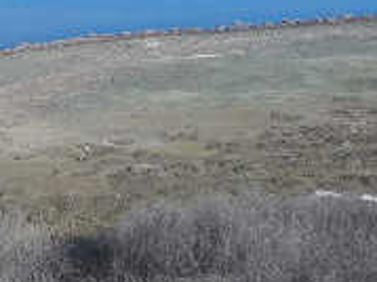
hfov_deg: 17.0
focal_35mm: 112
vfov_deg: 12.8
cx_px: -51
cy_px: -85
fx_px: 1219
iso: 80
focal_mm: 7.1
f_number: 6.3
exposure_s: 1/250
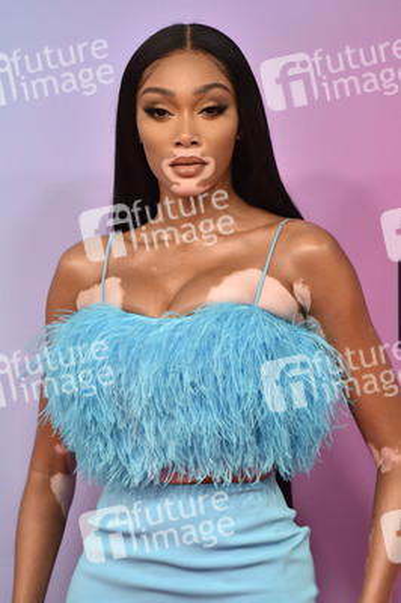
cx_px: 200
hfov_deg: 7.8
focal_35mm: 175
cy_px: 302
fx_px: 2929
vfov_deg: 11.8
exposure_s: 1/200
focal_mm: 175
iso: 2000
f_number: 5.6
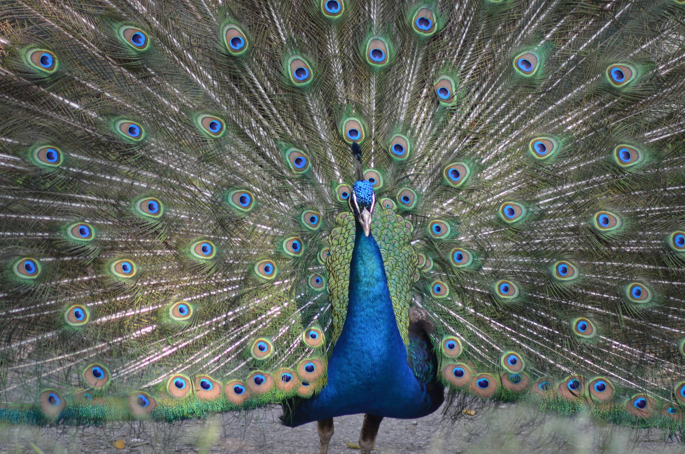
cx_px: 342
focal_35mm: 360
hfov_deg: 5.7
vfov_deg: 3.8
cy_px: 227
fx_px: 6836
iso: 800
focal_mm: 240
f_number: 5
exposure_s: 1/800
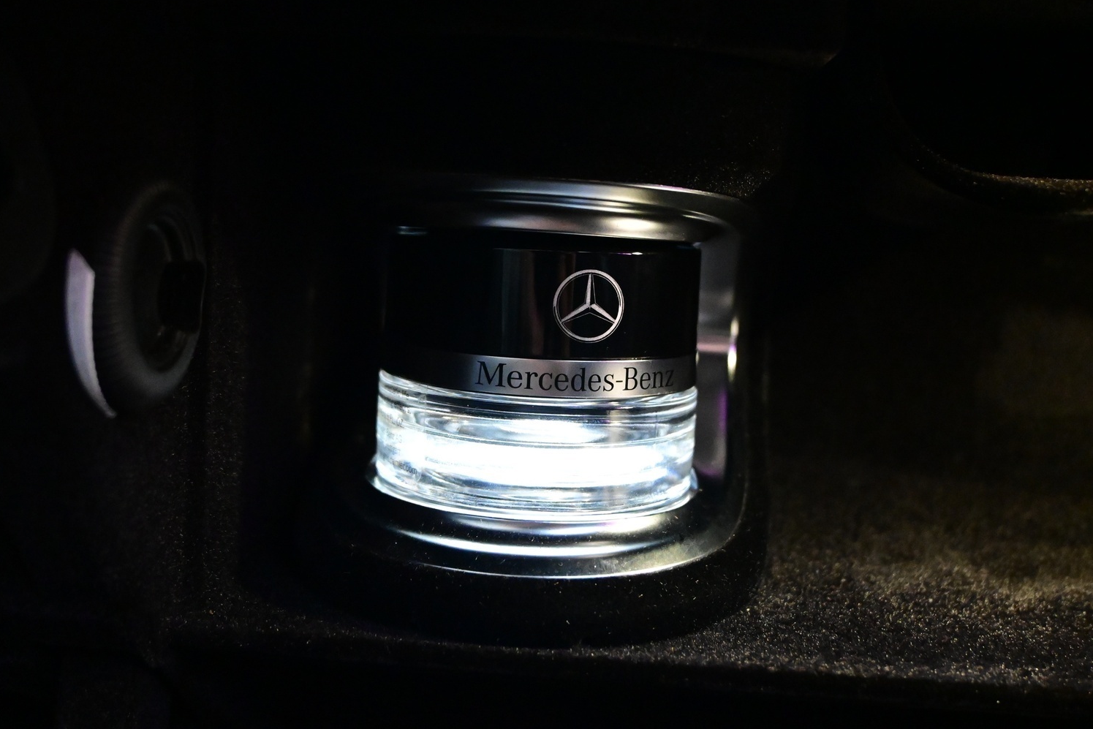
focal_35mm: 40
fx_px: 1209
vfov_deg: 33.6
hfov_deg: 48.6
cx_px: 525
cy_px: 352
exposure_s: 1/40
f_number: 4.2
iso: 7200
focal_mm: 24.5
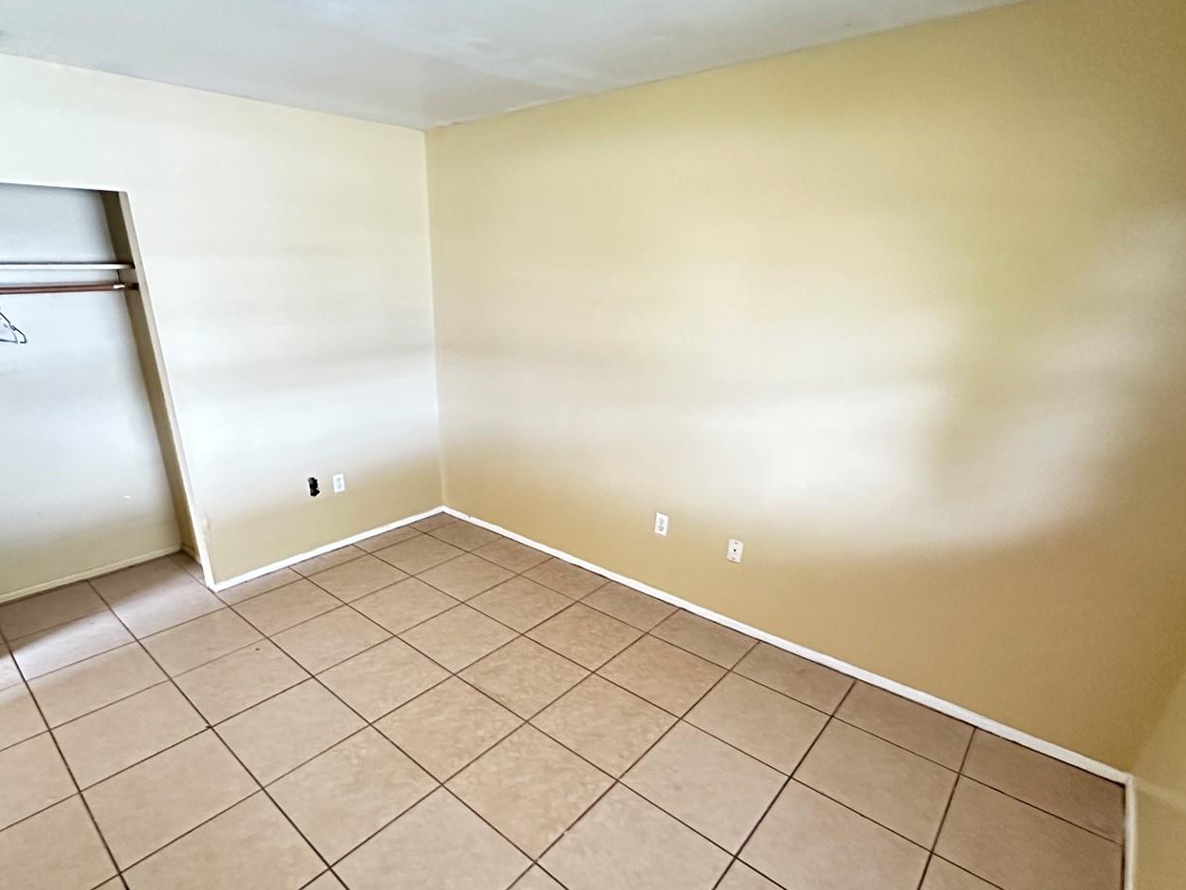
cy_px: 519
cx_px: 524
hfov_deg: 87.4
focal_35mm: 18
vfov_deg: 71.1
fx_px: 617
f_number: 2.2
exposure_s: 1/55
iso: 1250
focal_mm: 2.22
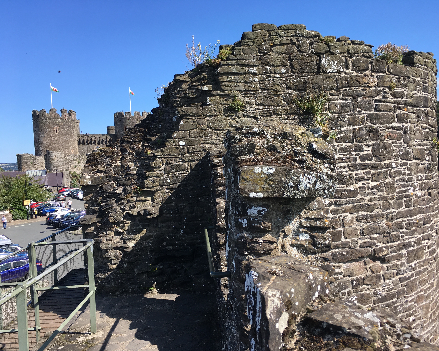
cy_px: 179
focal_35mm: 31
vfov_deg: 47.1
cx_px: 236
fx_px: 403
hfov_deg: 57.1
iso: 25
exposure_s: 1/1083
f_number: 2.2
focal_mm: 4.15
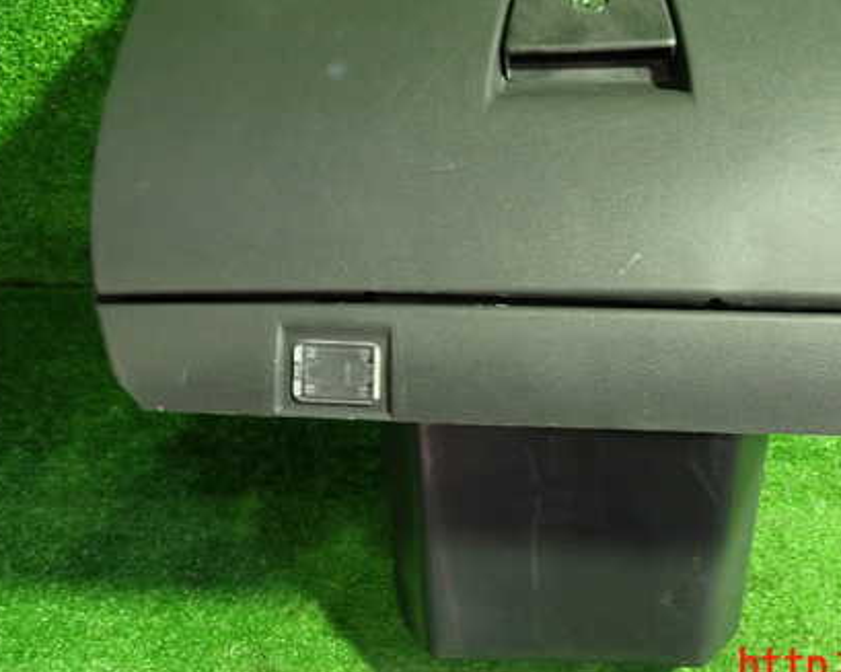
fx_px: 1070
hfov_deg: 42.1
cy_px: 230
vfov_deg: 34.6
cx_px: 586
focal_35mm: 43
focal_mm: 5.4
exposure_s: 1/30
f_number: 2.3
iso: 640
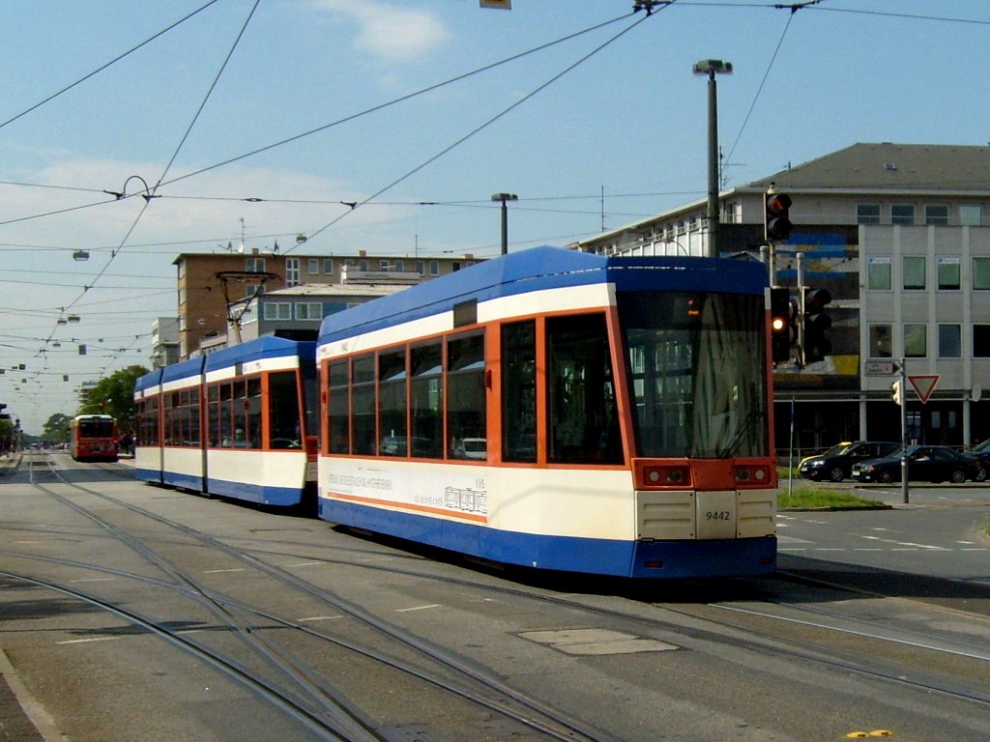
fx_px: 1001
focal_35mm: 35
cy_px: 371
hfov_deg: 52.6
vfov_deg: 40.7
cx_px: 495
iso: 80
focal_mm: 5.8
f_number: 7.1
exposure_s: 1/500
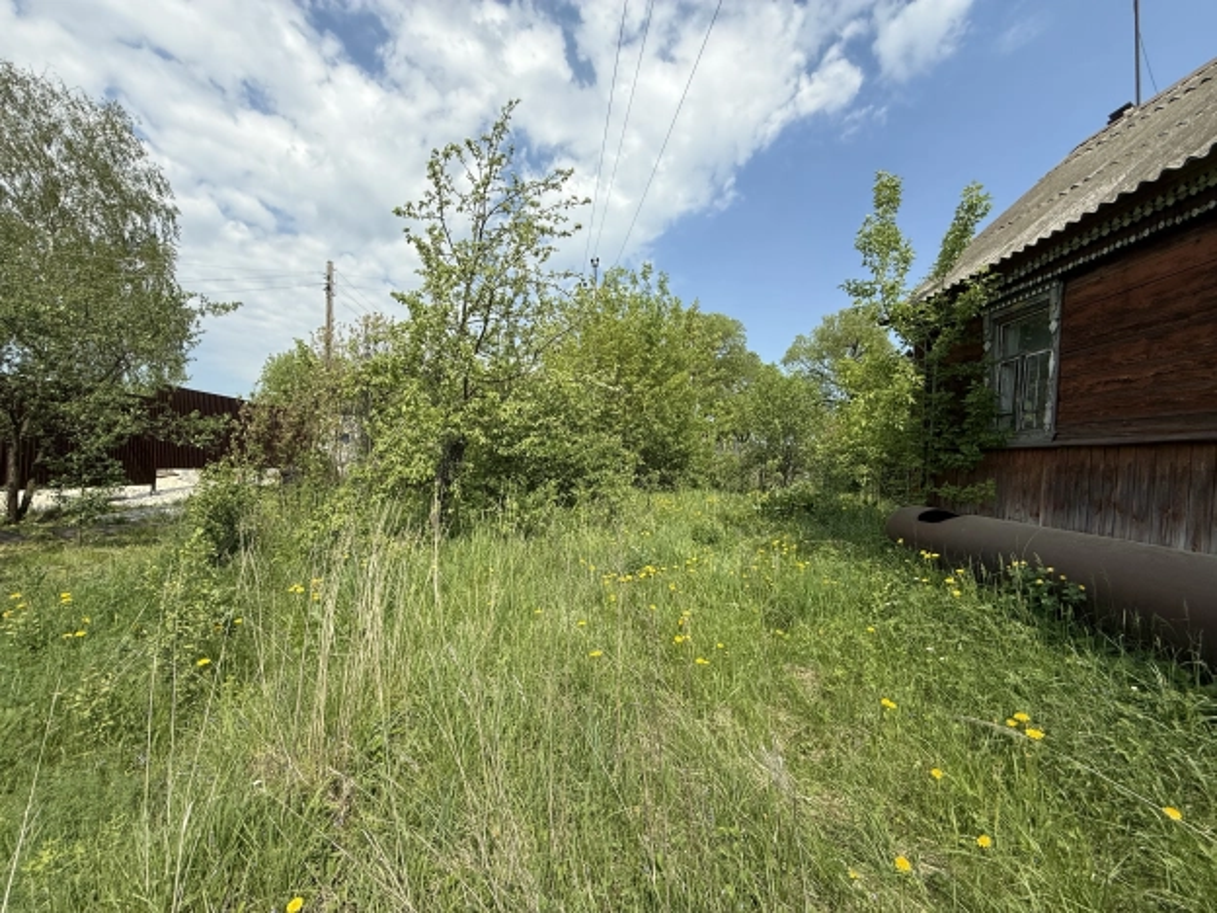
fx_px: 492
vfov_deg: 85.7
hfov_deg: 102.1
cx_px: 608
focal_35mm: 14
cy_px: 456
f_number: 2.2
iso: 50
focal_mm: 2.22
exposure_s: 1/1497
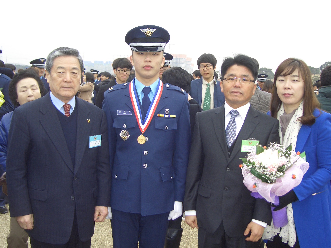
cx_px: 166
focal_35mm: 39
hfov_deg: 47.9
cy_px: 124
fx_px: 373
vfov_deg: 36.8
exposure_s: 1/250
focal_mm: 8
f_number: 2.8
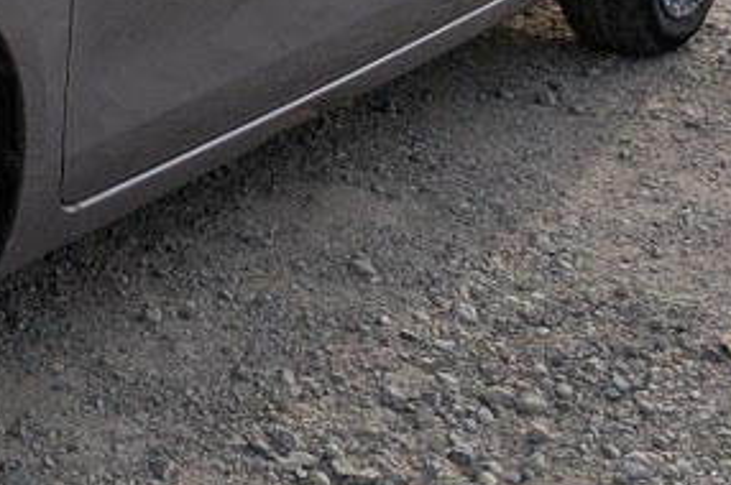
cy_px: -179
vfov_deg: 13.5
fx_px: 1967
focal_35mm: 97
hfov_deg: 19.3
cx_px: -252
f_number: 1.89
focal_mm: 5.43
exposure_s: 1/2841
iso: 47
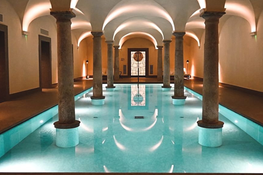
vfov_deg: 36.4
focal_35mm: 36
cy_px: 67
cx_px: 140
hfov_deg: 52.7
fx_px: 266
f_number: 3.5
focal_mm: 17.5
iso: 5000
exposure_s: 1/60
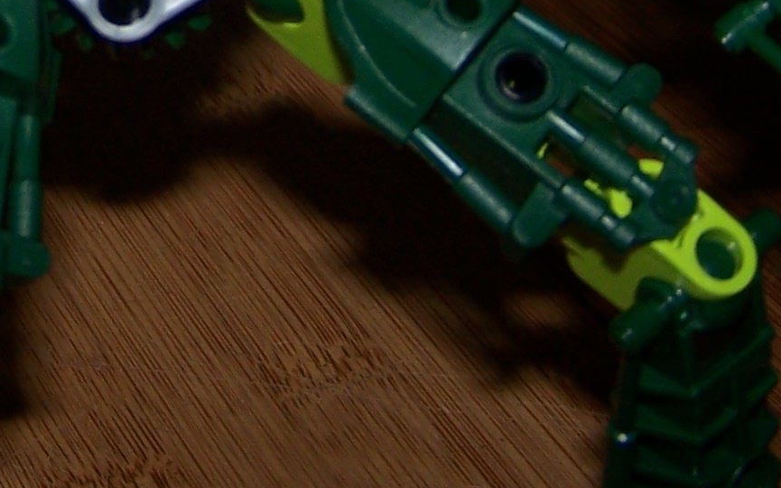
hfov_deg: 17.0
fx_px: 2553
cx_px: 8
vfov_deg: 10.5
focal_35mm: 120
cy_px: -259
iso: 80
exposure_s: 1/60
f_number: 2.8
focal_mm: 6.3
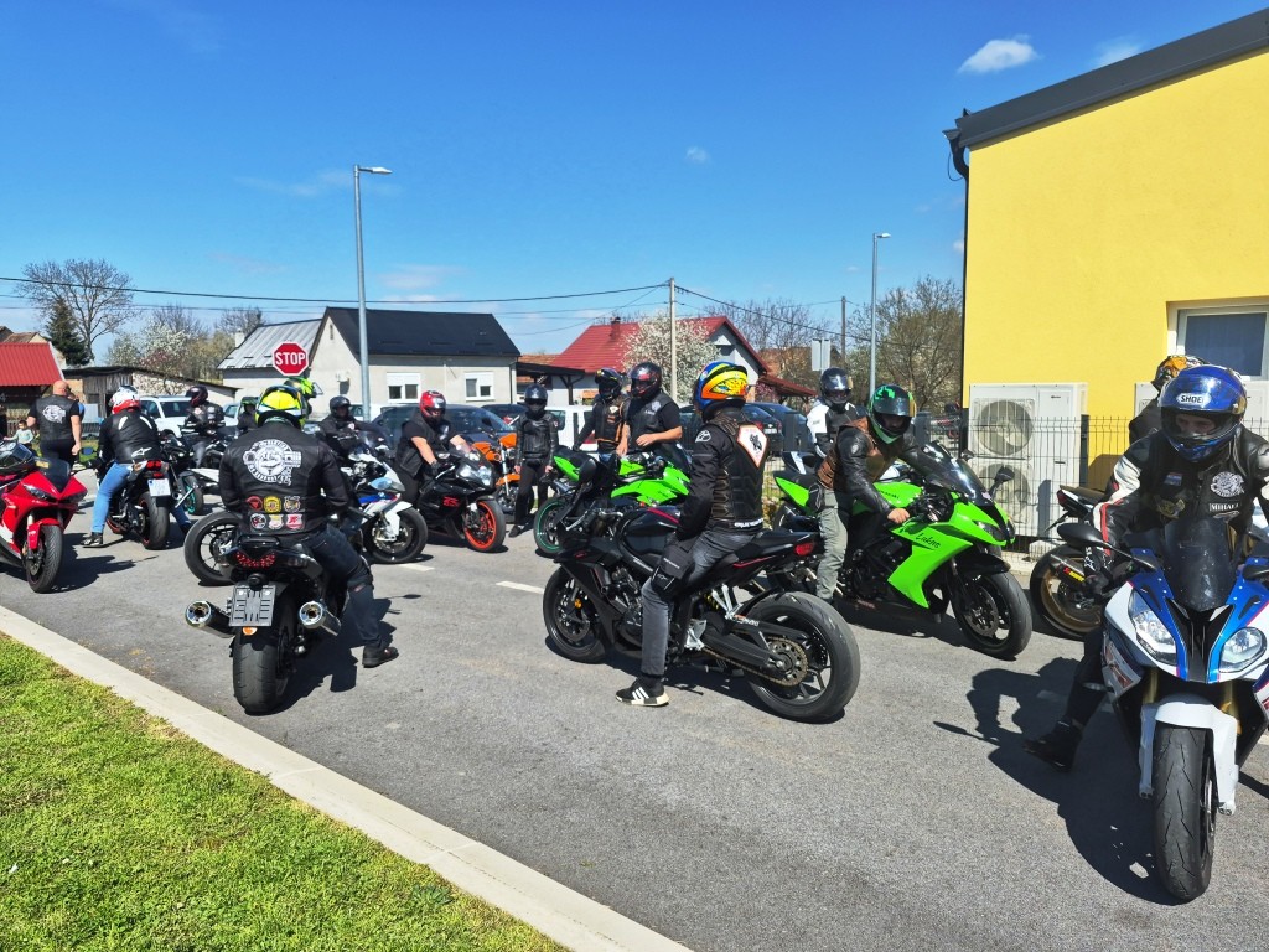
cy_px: 476
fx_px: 843
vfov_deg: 58.9
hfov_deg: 73.9
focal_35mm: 23
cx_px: 634
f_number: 1.8
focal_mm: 5.4
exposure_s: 1/5408
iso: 80
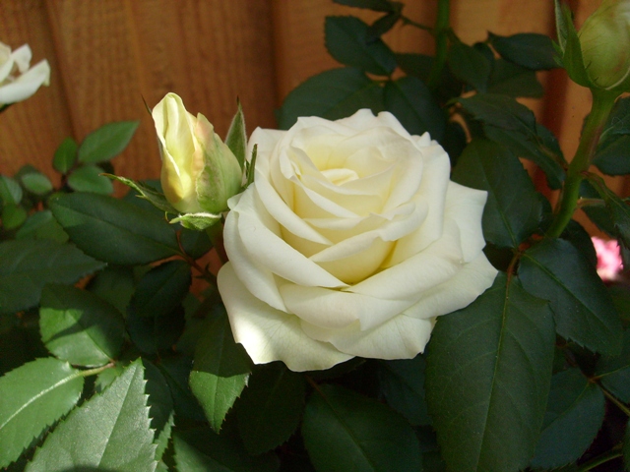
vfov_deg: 40.7
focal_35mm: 35
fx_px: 637
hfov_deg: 52.6
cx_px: 315
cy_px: 236
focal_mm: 5.8
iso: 80
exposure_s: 1/1000
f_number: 2.8
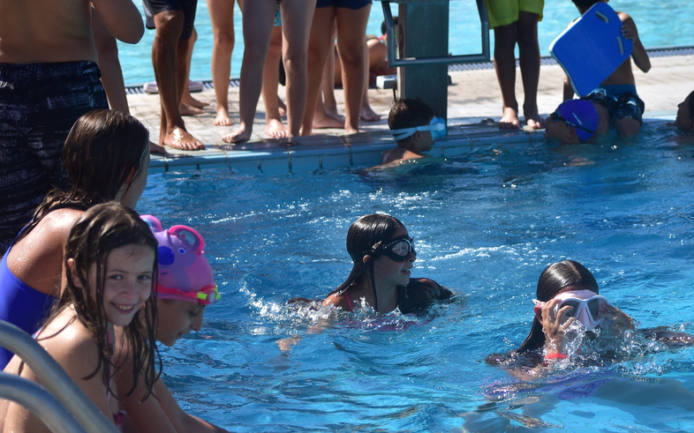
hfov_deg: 13.7
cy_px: 258
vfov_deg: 8.6
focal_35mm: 153
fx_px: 2893
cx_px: 375
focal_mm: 70
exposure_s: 1/800
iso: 100
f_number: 4.5
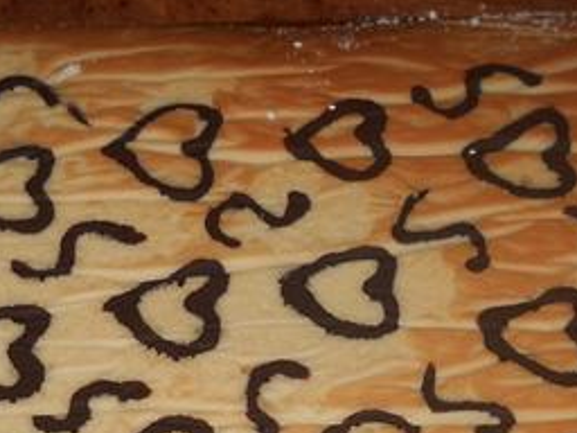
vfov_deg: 13.0
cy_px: 463
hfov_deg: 17.5
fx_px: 1867
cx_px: 406
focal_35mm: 112
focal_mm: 6.72
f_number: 3.1
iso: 80
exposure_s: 1/30
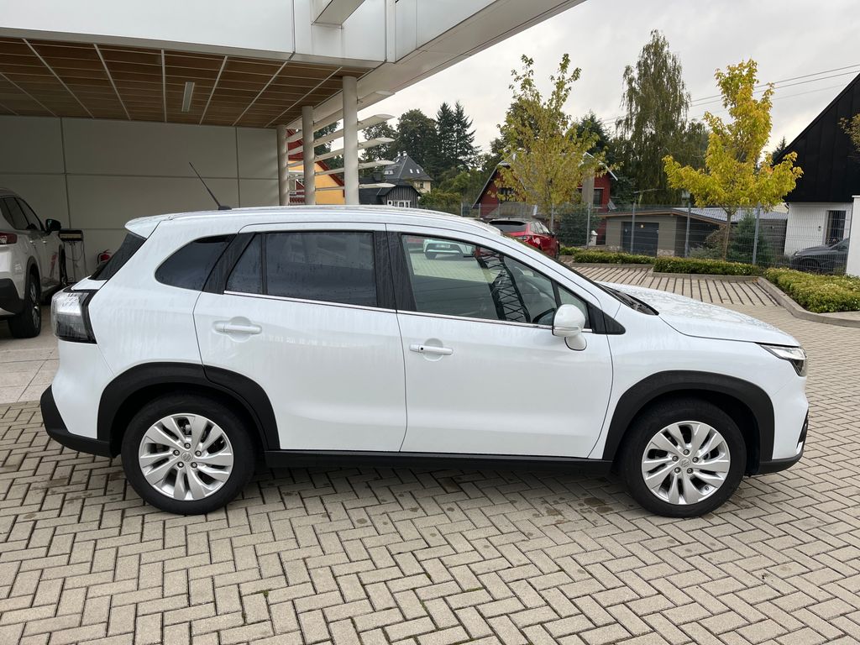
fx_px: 646
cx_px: 430
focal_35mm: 26
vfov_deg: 53.1
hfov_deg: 67.3
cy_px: 322
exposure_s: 1/440
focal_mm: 5.1
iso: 50
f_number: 1.6
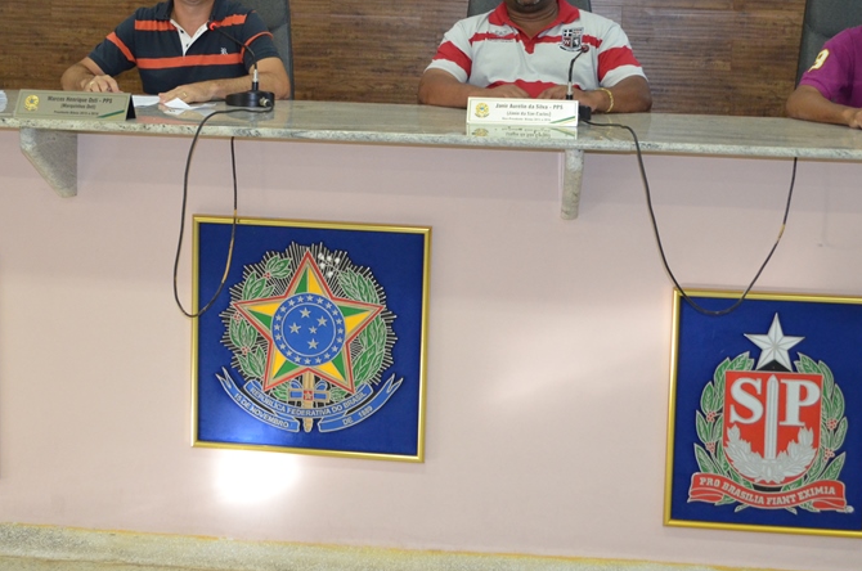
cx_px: 425
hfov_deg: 36.3
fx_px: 1314
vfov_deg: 24.3
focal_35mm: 55
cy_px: 148
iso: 1400
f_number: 4
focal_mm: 24
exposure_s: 1/60
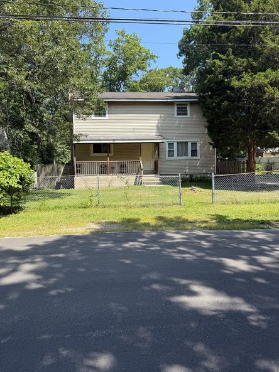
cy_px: 172
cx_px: 124
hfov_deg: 51.2
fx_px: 290
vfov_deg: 65.3
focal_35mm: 27
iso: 80
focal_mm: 6.76
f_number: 1.78
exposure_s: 1/1618
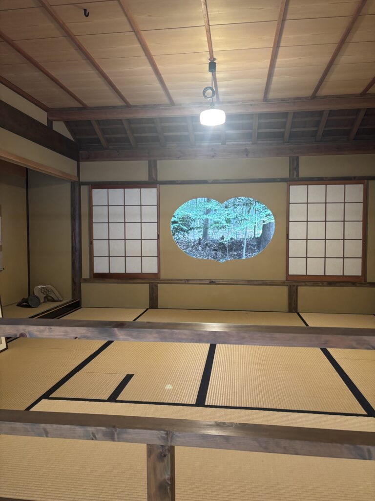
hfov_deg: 53.1
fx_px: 376
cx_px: 188
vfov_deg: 67.3
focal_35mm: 26
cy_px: 250
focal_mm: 5.96
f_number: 1.6
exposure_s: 1/43
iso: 250
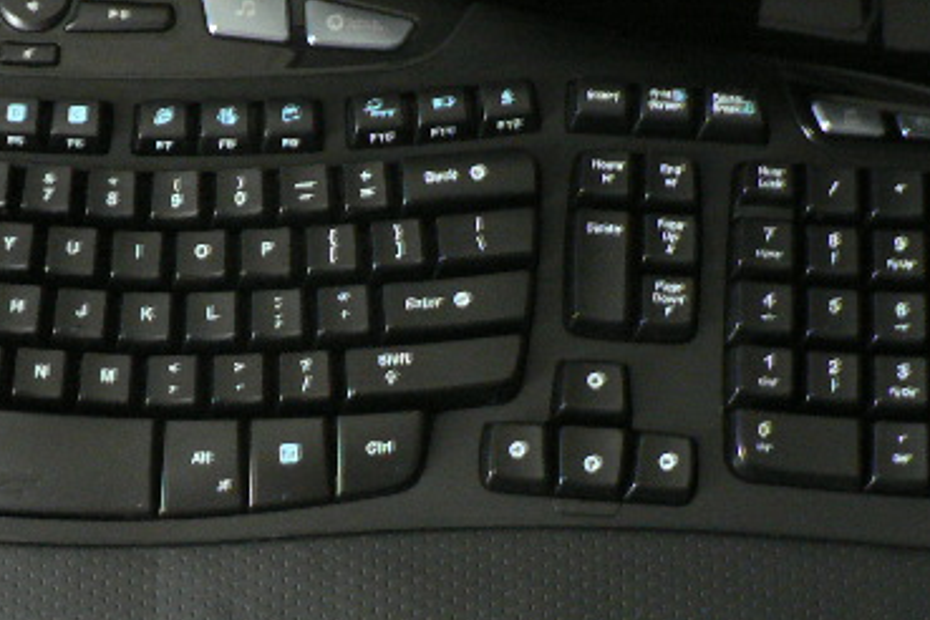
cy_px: 325
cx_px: 242
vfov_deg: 20.9
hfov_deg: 30.5
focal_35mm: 65
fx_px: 1679
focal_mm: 6
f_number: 2.8
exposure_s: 1/4
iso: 200
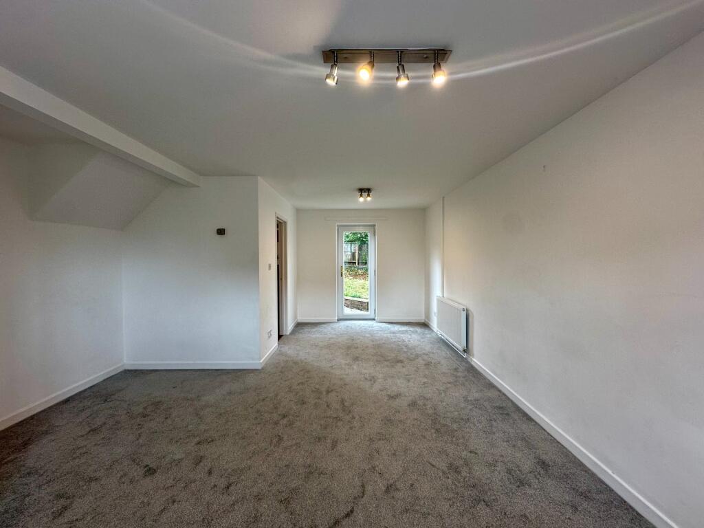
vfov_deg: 85.7
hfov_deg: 102.1
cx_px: 352
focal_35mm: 14
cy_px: 264
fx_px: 285
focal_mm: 2.22
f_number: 2.2
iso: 100
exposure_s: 1/100
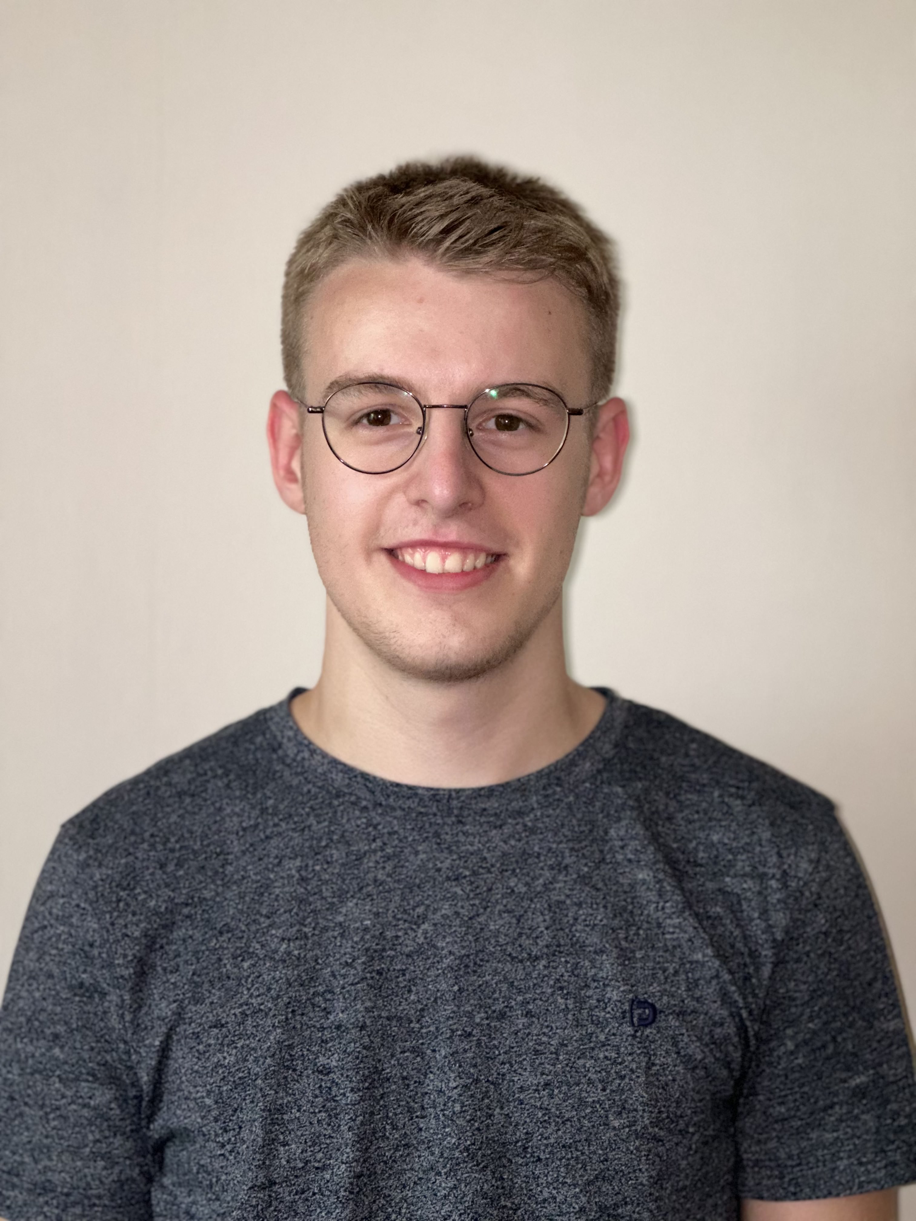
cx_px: 458
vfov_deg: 25.3
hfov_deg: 19.1
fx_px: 2717
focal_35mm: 77
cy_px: 610
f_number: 2.8
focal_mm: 9
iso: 160
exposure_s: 1/40
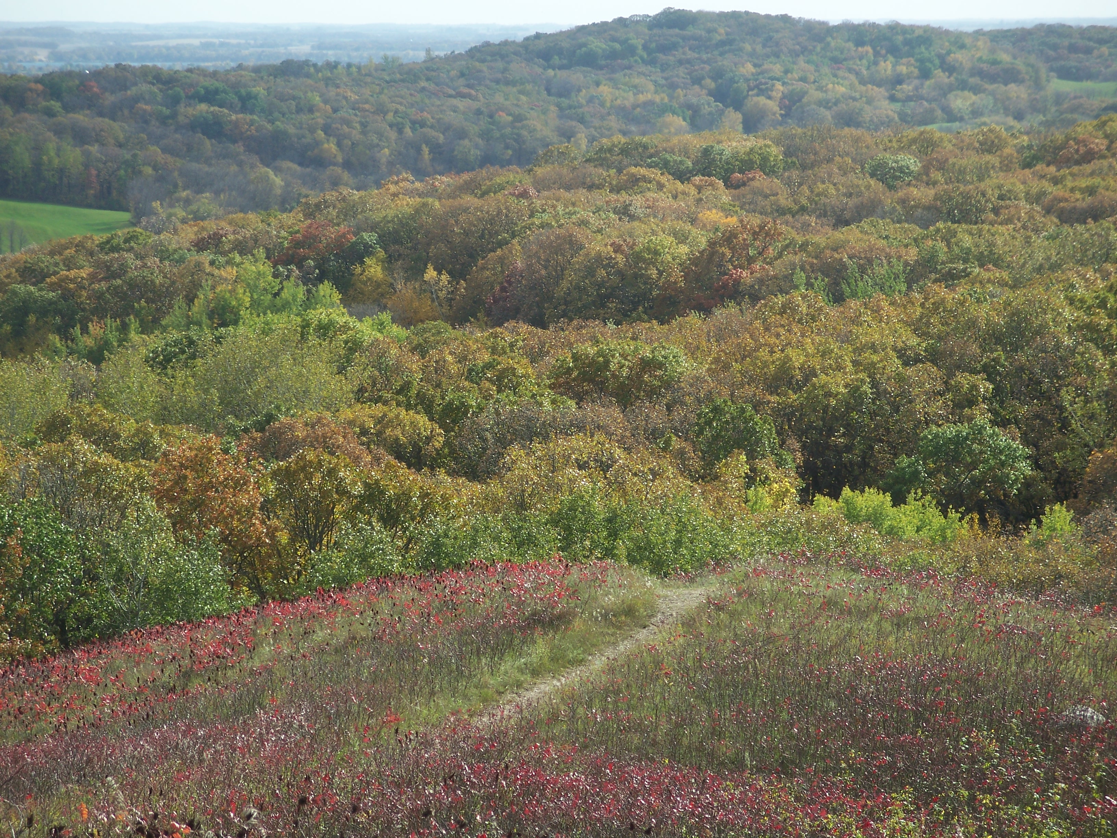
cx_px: 558
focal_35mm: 156
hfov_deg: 12.7
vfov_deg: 9.5
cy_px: 419
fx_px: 5034
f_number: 4
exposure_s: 1/400
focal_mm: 32.9
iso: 64
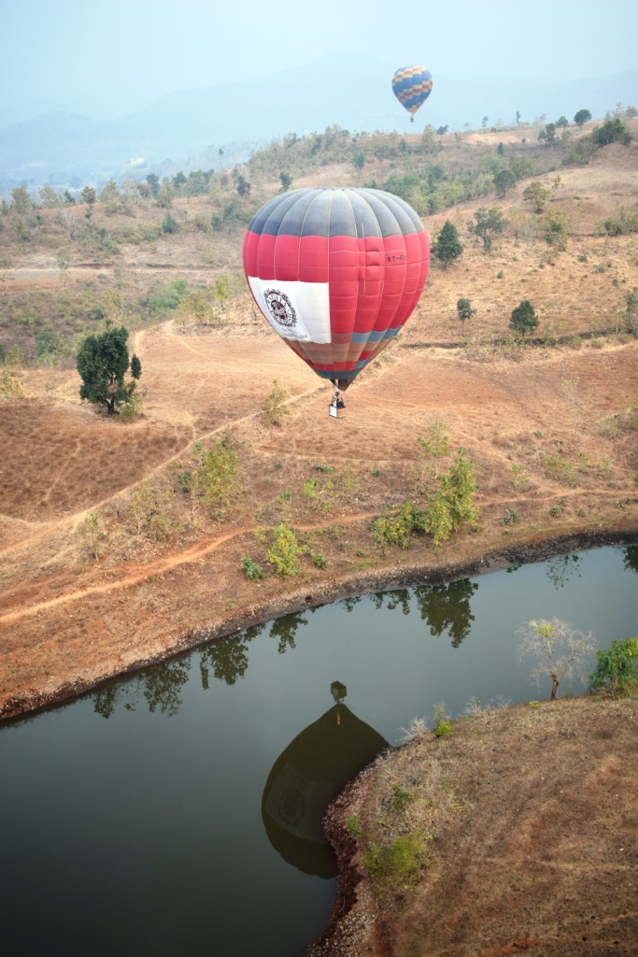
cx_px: 319
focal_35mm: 36
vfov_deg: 53.1
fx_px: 957
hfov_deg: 36.9
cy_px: 478
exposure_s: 1/100
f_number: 5
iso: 400
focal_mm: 24
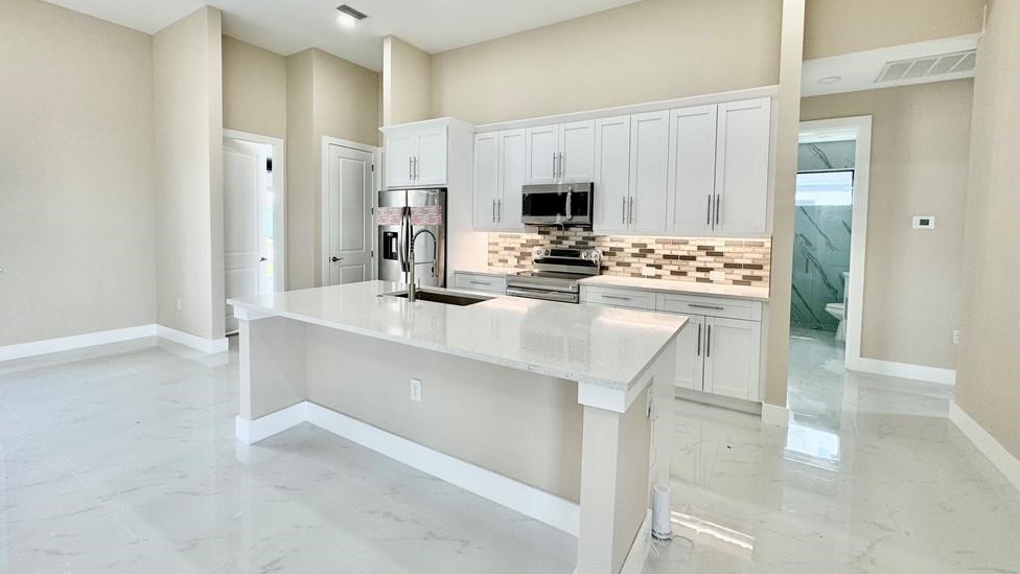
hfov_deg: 99.4
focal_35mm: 16
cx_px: 509
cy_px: 245
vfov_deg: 66.7
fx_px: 433
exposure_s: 1/120
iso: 64
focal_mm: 2.22
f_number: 2.2
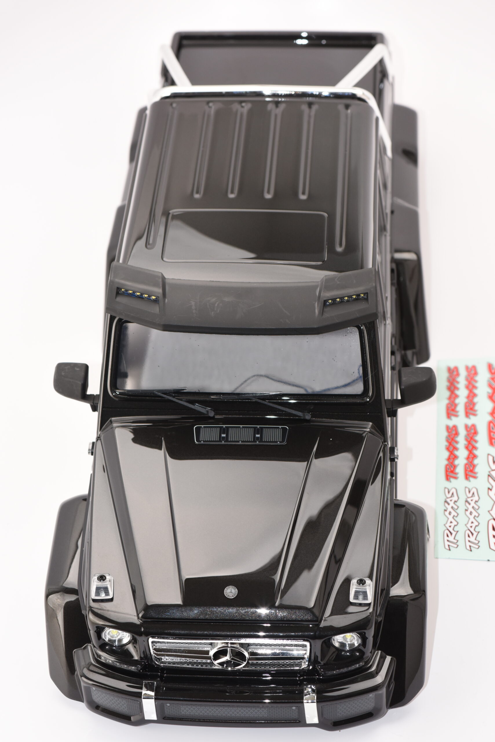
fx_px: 1751
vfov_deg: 23.9
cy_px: 371
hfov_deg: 16.1
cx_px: 248
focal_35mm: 85
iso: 1000
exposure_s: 1/100
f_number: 8
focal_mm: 85
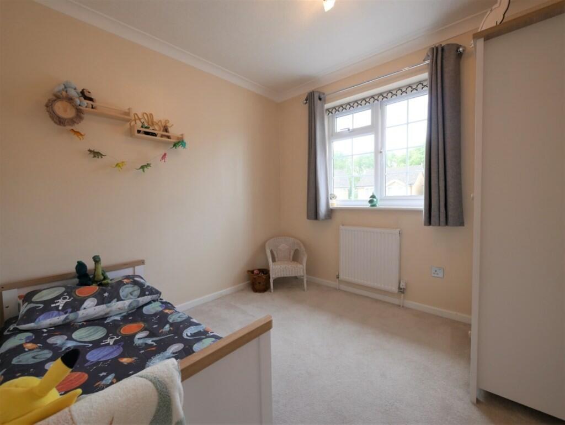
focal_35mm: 14
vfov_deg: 85.7
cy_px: 212
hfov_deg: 102.0
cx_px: 282
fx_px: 229
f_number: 4
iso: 200
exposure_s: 1/80
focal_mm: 7
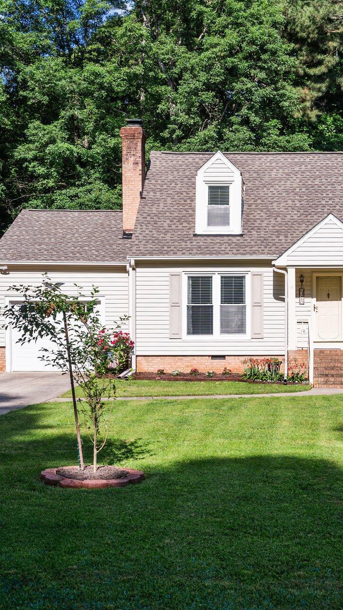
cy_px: 303
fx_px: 938
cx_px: 287
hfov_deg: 20.4
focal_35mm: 58
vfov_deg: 36.0
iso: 100
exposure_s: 1/250
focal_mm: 35
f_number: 4.5
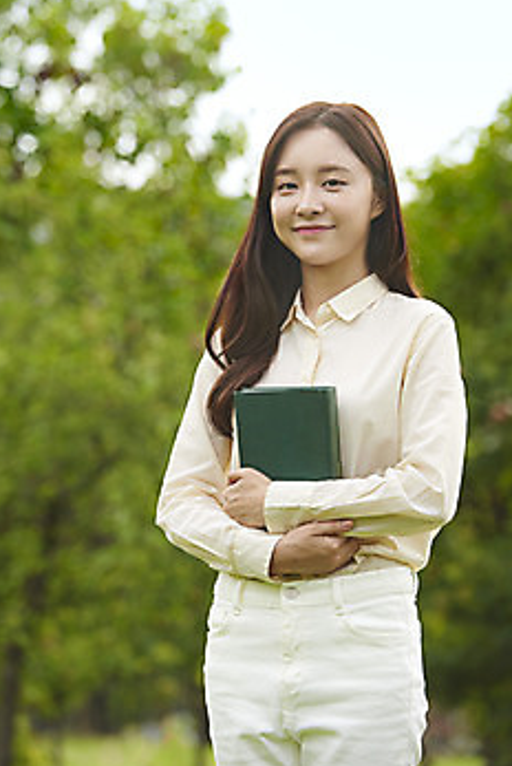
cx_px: 224
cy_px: 338
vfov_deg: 9.7
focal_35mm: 213
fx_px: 4535
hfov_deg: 6.5
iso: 320
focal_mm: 185
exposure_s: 1/125
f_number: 4.5
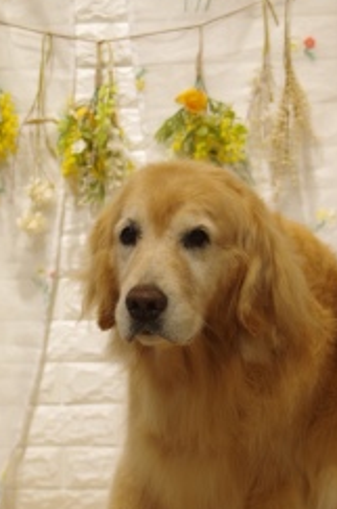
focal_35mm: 94
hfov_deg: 14.5
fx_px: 1325
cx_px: 172
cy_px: 354
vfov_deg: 21.6
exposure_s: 1/125
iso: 250
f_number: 3.2
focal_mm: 38
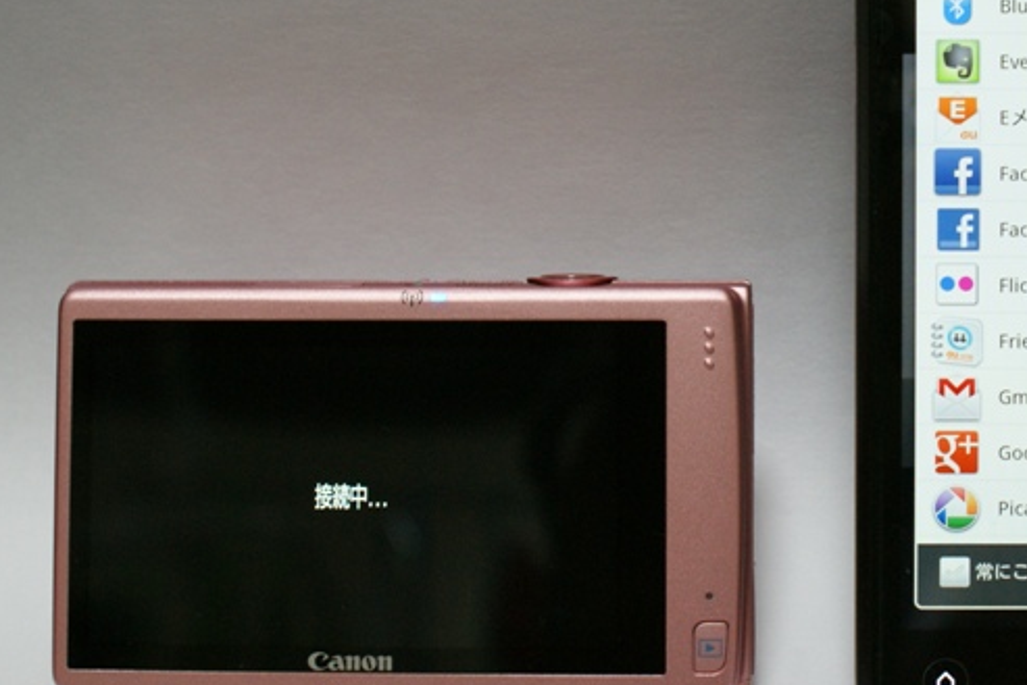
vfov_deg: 18.7
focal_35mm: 73
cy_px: 274
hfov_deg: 27.5
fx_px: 2083
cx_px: 708
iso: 400
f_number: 5
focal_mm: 30
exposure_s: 1/30
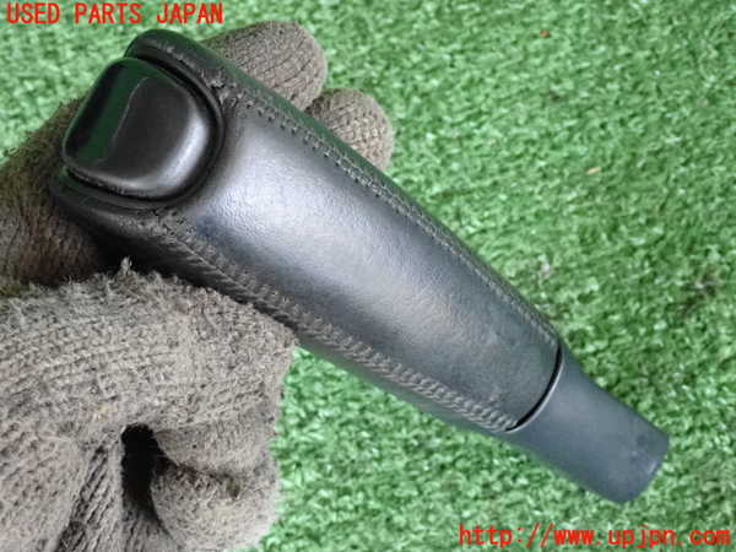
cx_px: 368
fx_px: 1743
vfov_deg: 18.0
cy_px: 276
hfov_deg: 23.8
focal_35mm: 82
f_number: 4.3
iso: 2000
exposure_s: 1/125
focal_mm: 14.62
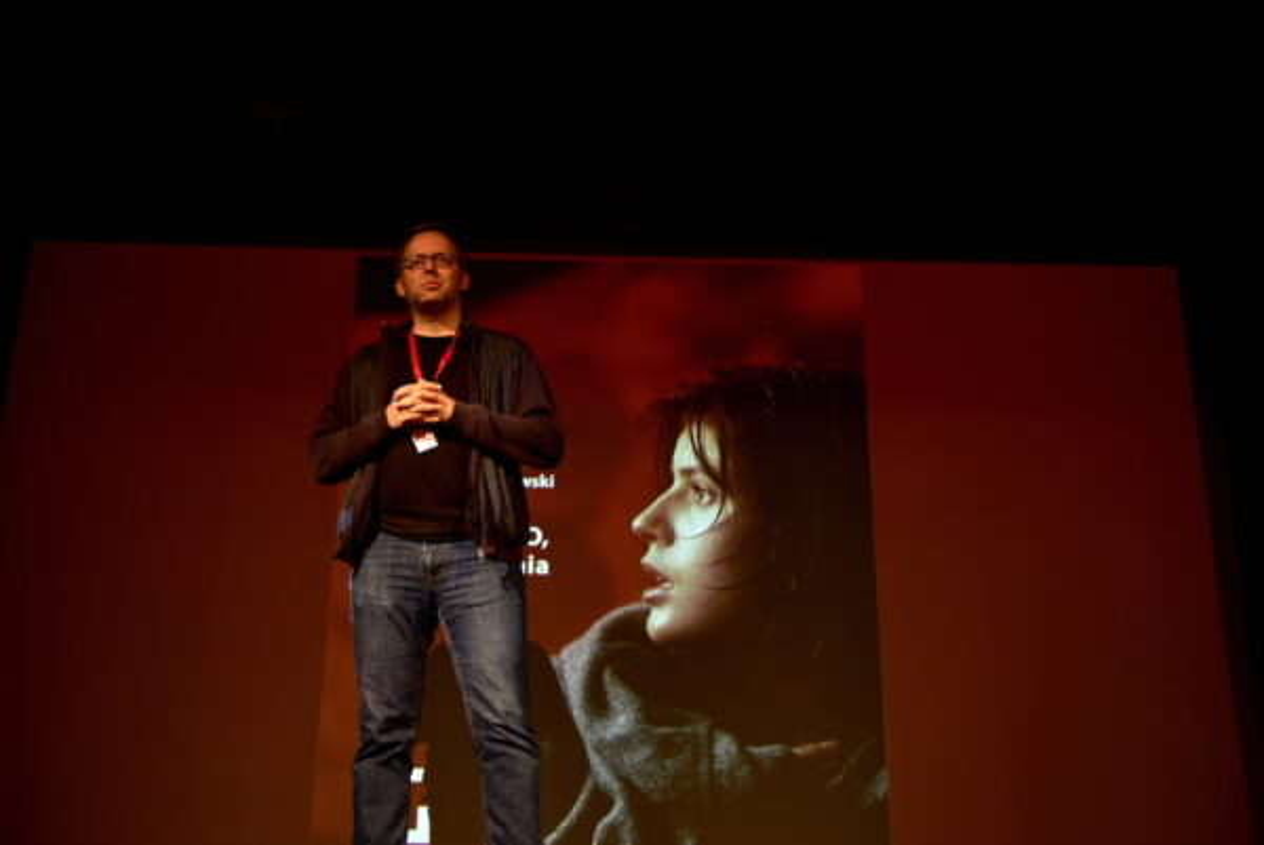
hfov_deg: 44.5
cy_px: 422
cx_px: 632
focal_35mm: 44
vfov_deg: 30.6
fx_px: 1546
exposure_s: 1/100
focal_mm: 44
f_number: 2.8
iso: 1000
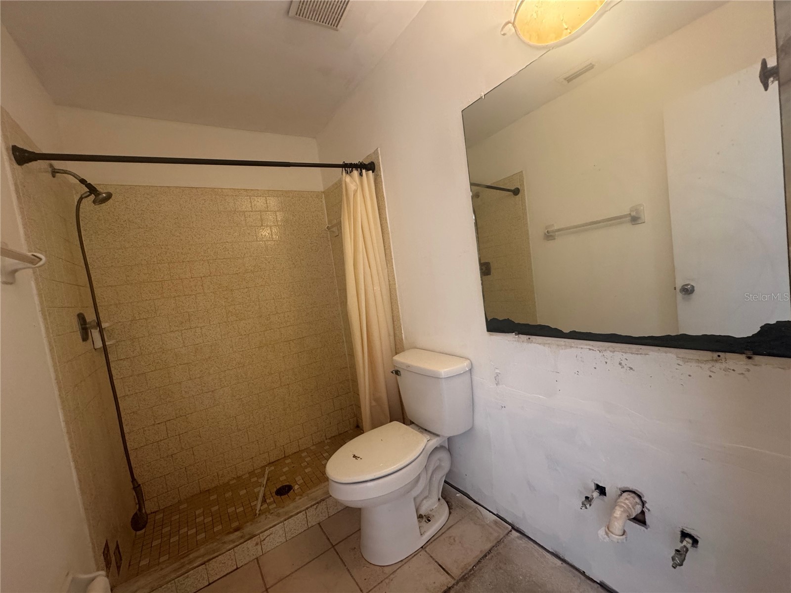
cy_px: 296
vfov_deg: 85.7
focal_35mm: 14
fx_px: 320
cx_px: 396
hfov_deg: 102.1
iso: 250
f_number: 2.2
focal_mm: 2.22
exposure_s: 1/60
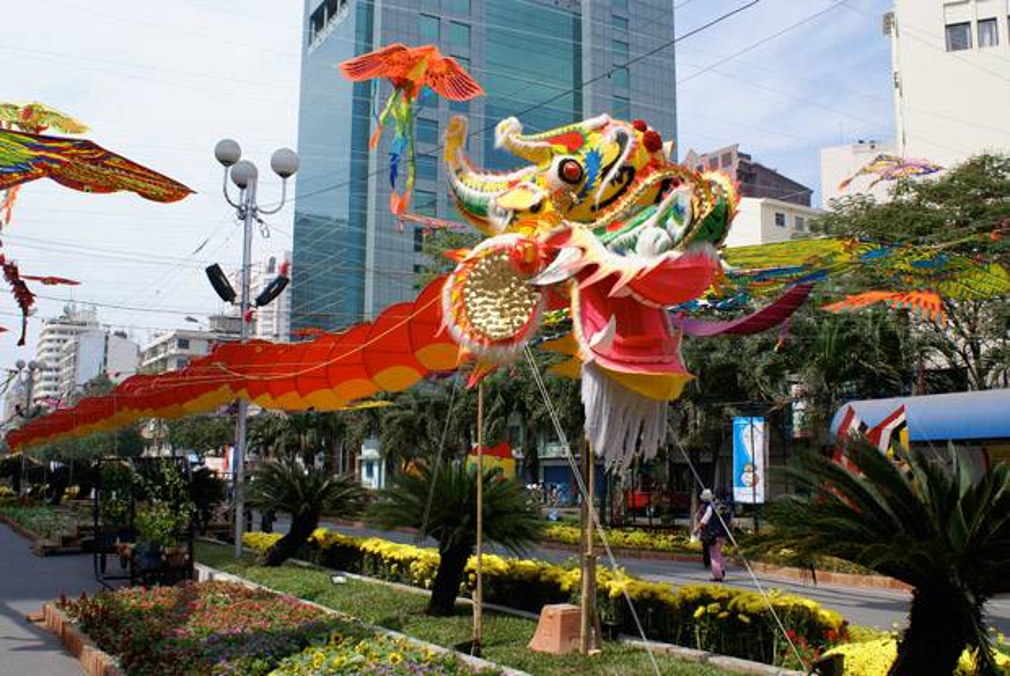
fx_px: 927
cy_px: 338
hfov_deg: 57.2
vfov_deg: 40.1
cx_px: 505
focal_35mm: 33
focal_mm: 22
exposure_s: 1/640
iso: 400
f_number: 10
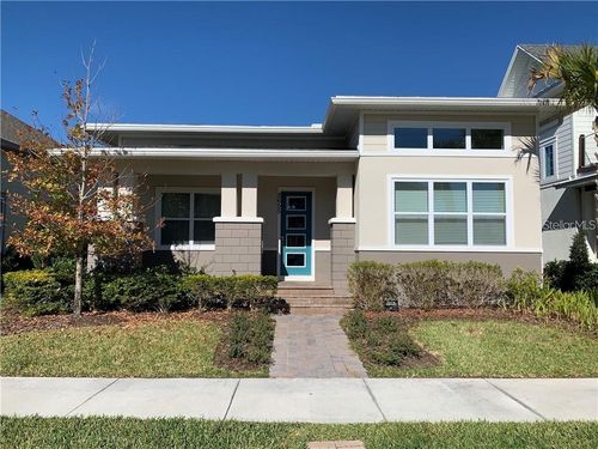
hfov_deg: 67.3
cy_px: 224
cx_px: 299
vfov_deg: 53.1
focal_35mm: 26
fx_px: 449
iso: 25
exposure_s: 1/4098
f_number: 1.8
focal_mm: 4.25
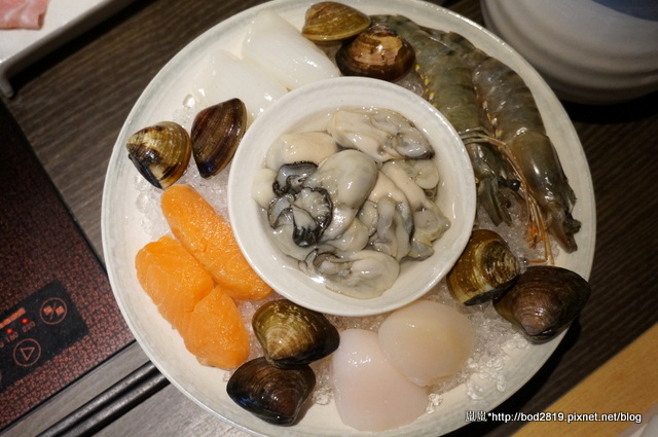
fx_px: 685
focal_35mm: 38
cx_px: 329
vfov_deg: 35.4
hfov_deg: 51.3
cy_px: 218
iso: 1250
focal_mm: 25
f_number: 4.5
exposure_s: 1/60
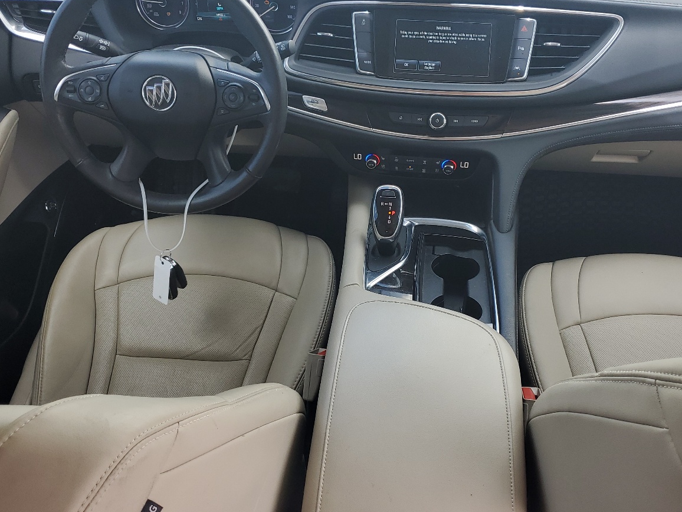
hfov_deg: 51.2
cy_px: 253
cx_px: 387
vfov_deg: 39.7
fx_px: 709
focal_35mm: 36
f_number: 1.5
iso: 50
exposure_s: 1/217
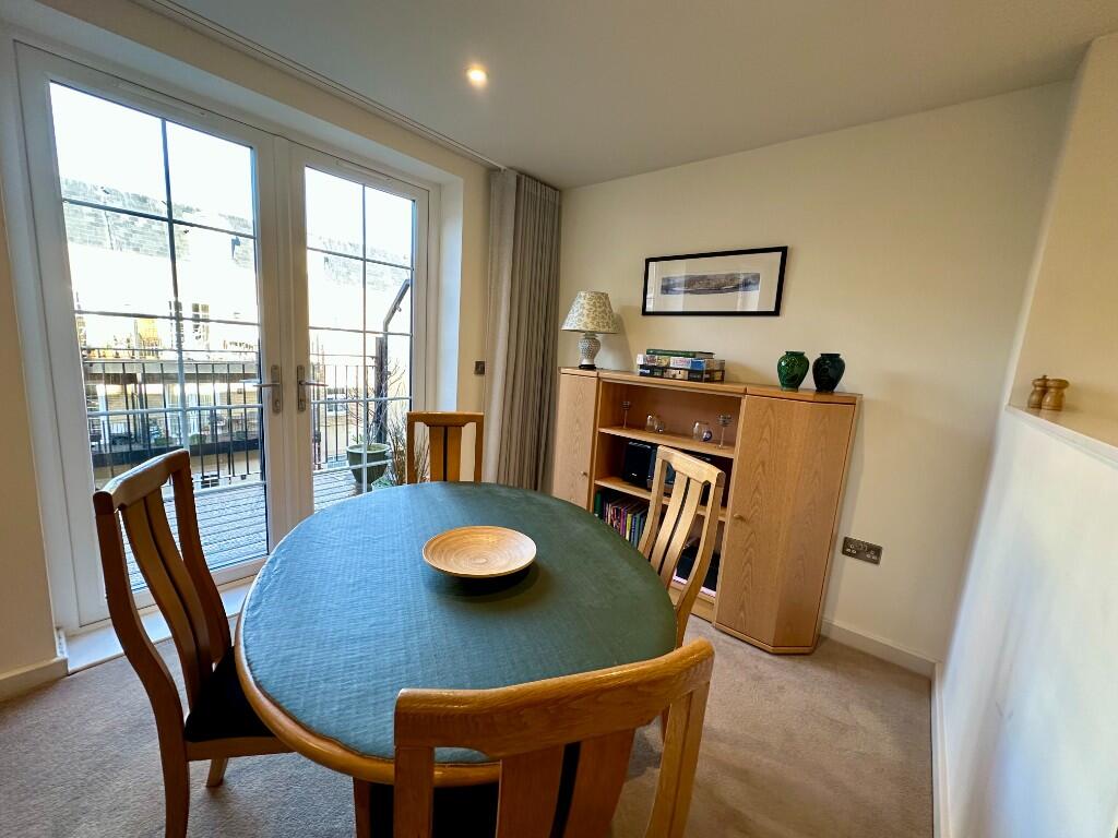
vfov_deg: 85.7
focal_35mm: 14
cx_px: 559
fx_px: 452
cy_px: 419
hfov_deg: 102.1
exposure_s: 1/100
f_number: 2.2
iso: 160
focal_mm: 2.22
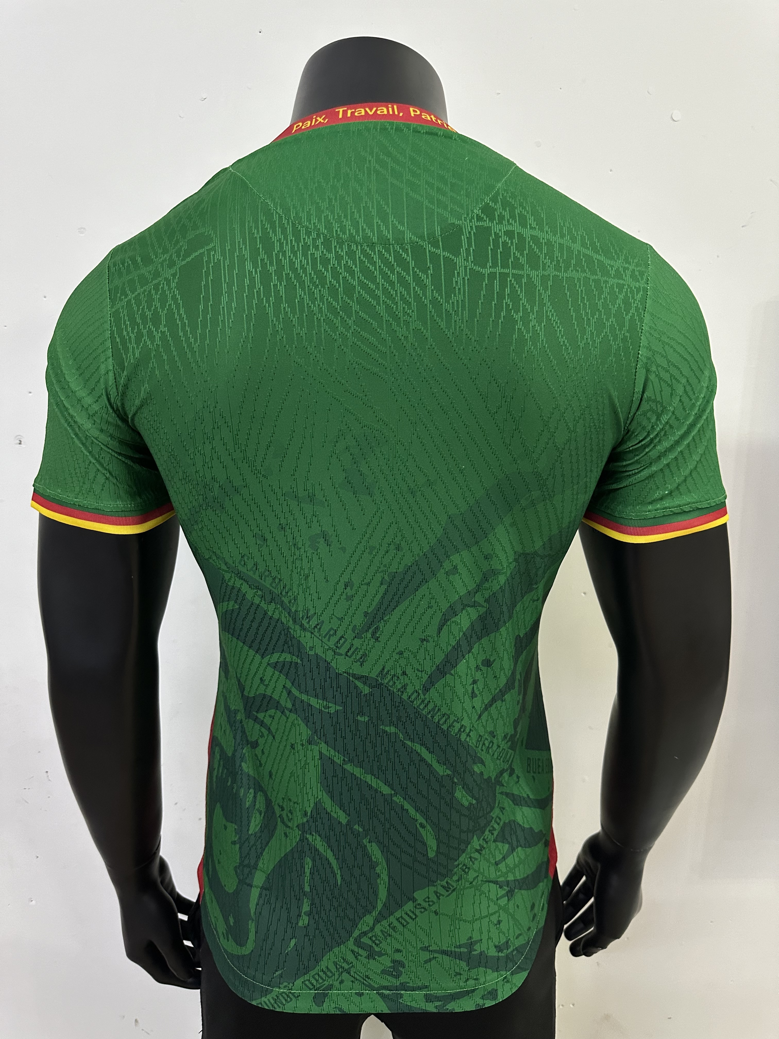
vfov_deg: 71.6
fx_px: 720
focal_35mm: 24
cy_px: 520
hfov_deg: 56.8
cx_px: 390
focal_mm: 6.86
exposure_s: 1/50
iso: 400
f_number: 1.78
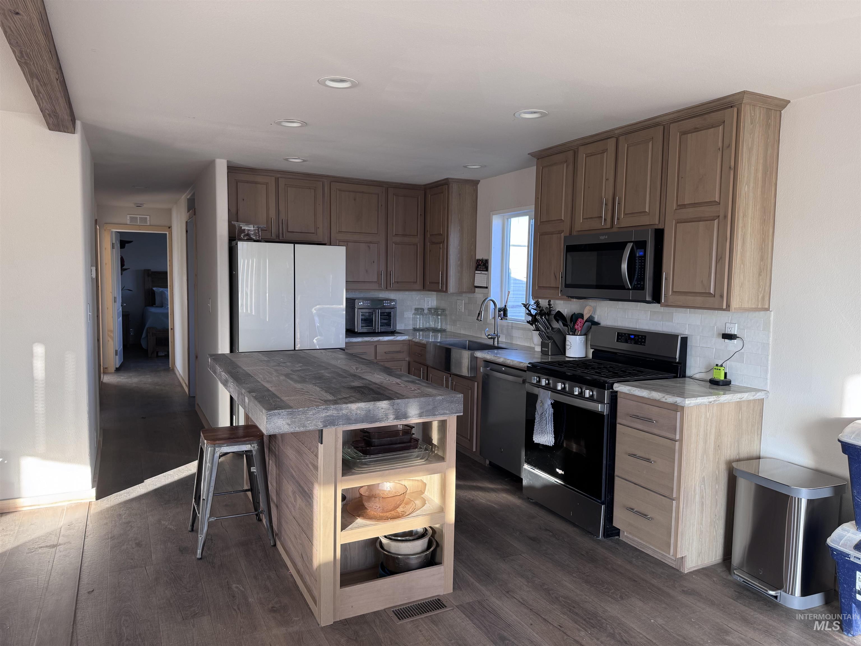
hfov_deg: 71.6
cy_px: 323
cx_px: 430
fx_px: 597
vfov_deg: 56.8
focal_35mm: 24
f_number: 1.78
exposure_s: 1/121
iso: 100
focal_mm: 6.76
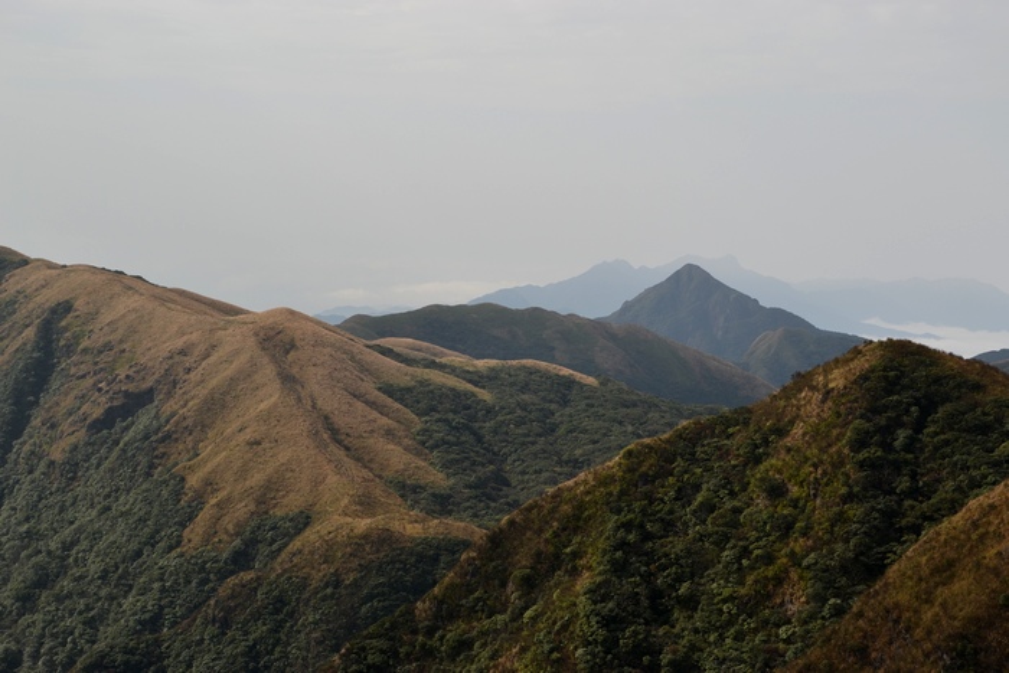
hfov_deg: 27.0
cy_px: 336
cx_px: 504
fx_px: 2102
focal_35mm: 75
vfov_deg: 18.2
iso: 100
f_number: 9
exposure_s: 1/320
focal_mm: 50
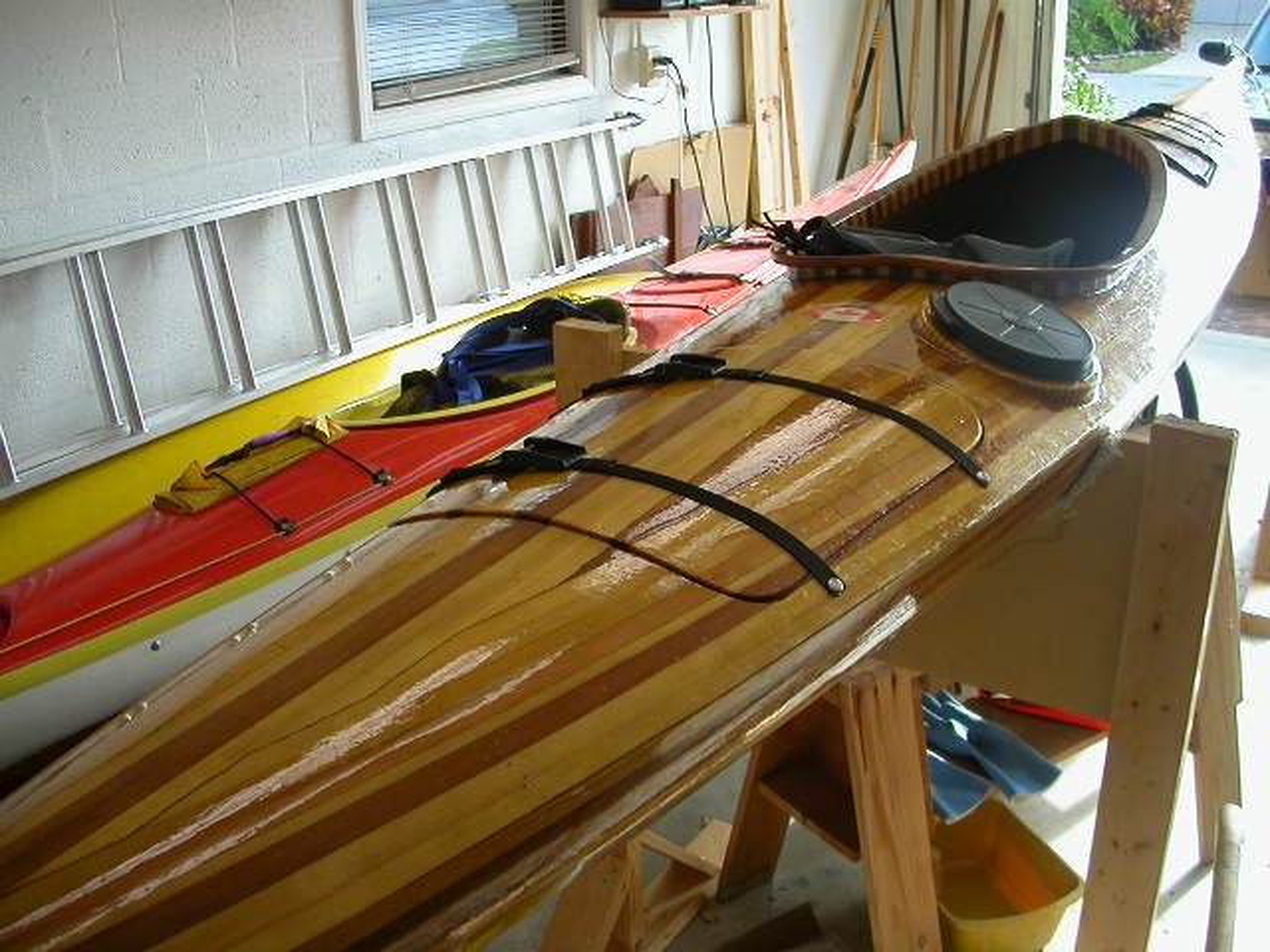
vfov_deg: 38.7
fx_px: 1357
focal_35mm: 37
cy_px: 476
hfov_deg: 50.1
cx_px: 635
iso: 100
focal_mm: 5.6
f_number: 2.7
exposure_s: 1/143
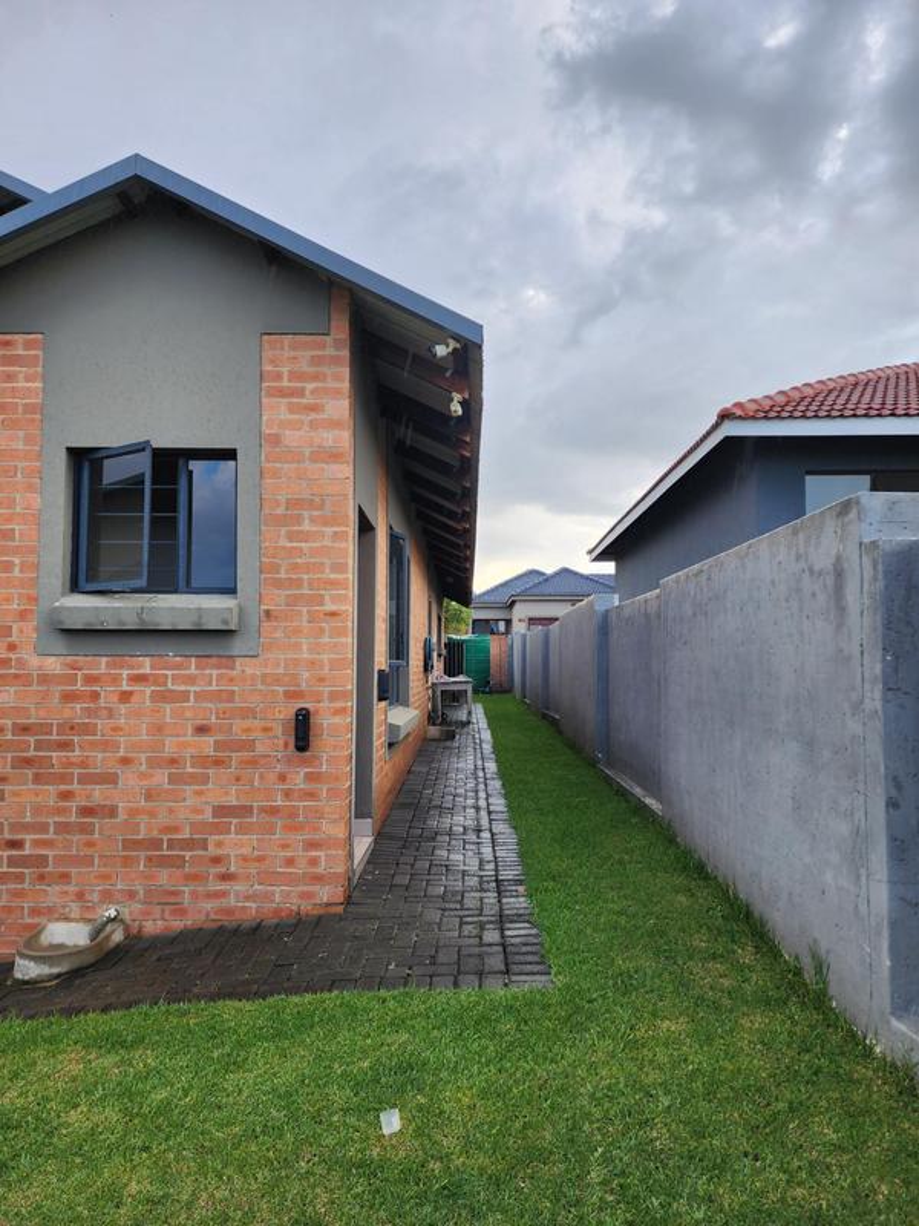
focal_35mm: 23
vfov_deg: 73.9
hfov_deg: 58.9
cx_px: 460
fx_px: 814
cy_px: 613
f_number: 1.8
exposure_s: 1/180
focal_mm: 6.4
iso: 20
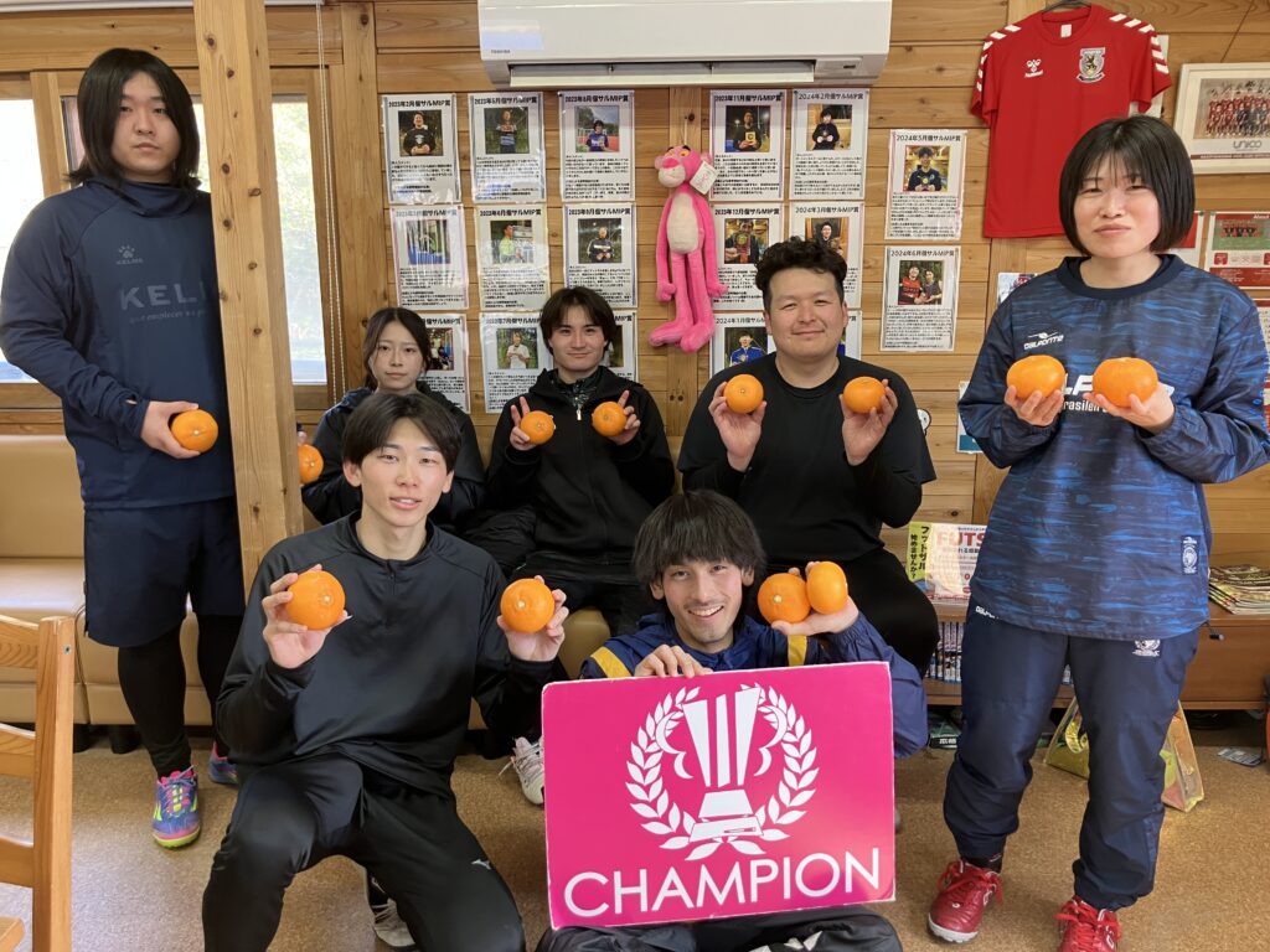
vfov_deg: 49.7
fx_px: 1027
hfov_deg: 63.4
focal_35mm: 28
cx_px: 635
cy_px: 476
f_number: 1.8
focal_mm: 3.99
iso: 80
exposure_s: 1/60
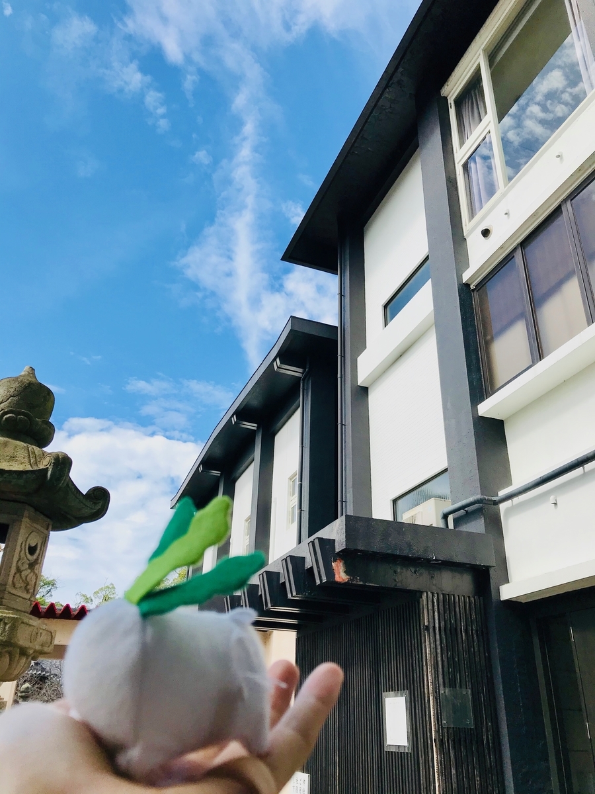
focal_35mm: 28
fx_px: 642
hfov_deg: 49.7
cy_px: 397
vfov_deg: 63.4
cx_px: 298
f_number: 1.8
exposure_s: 1/2227
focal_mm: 3.99
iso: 20
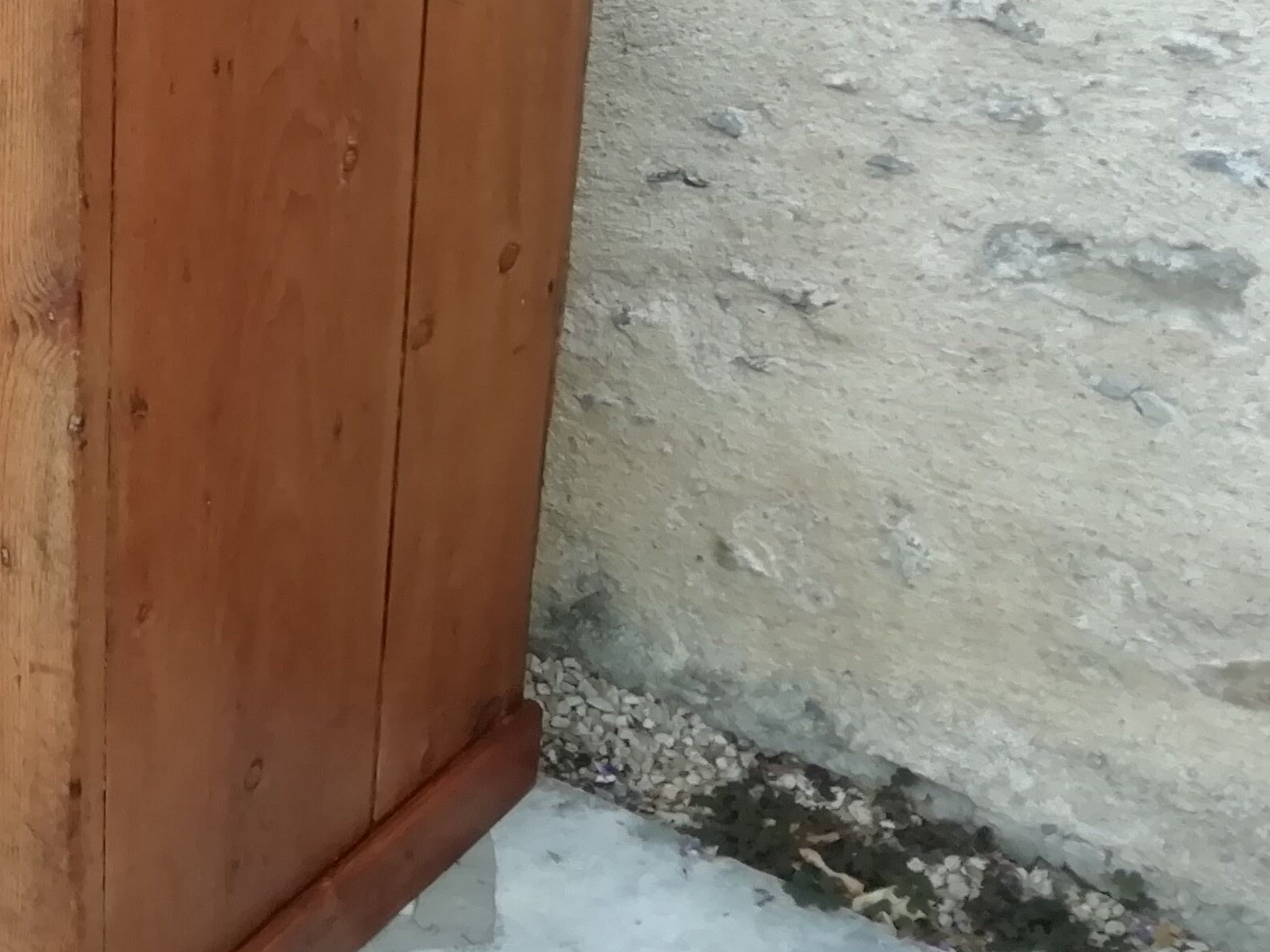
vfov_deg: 21.1
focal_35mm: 68
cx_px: -133
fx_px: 2495
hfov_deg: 26.3
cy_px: 80
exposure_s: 1/100
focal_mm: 3.46
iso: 64
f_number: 2.2
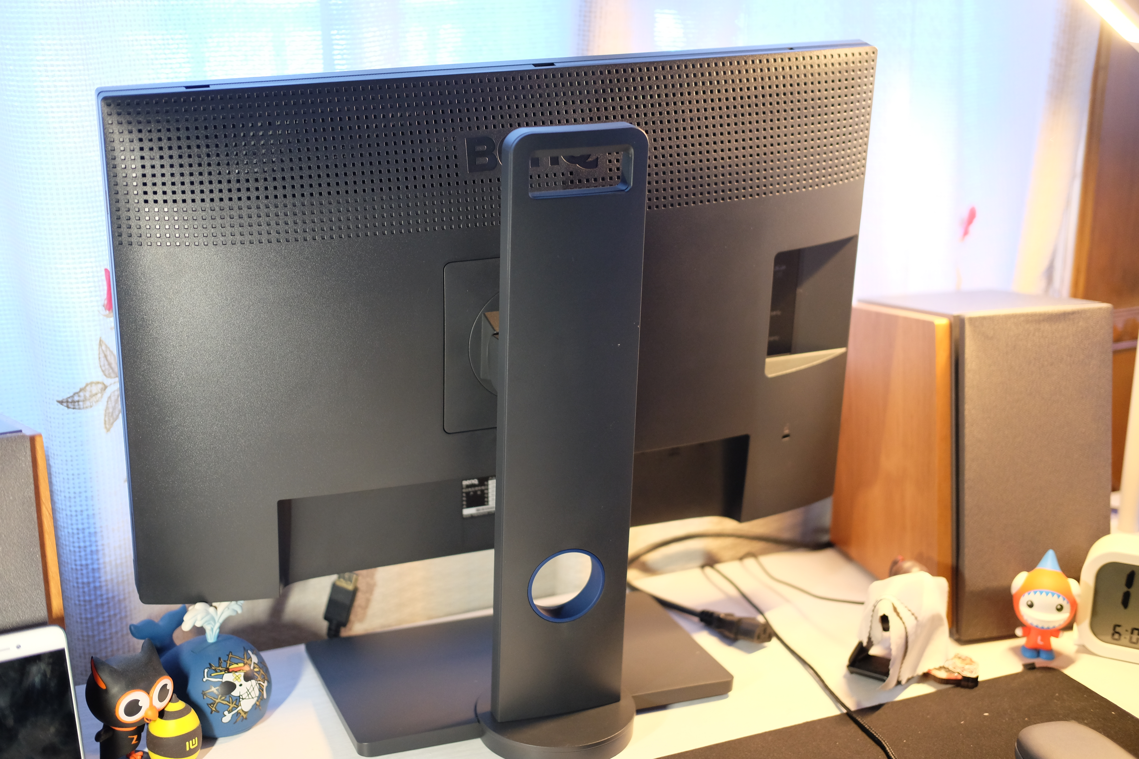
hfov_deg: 37.5
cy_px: 380
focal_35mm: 53
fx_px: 1677
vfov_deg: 25.5
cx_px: 570
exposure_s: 1/60
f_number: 2
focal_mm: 35
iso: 1000
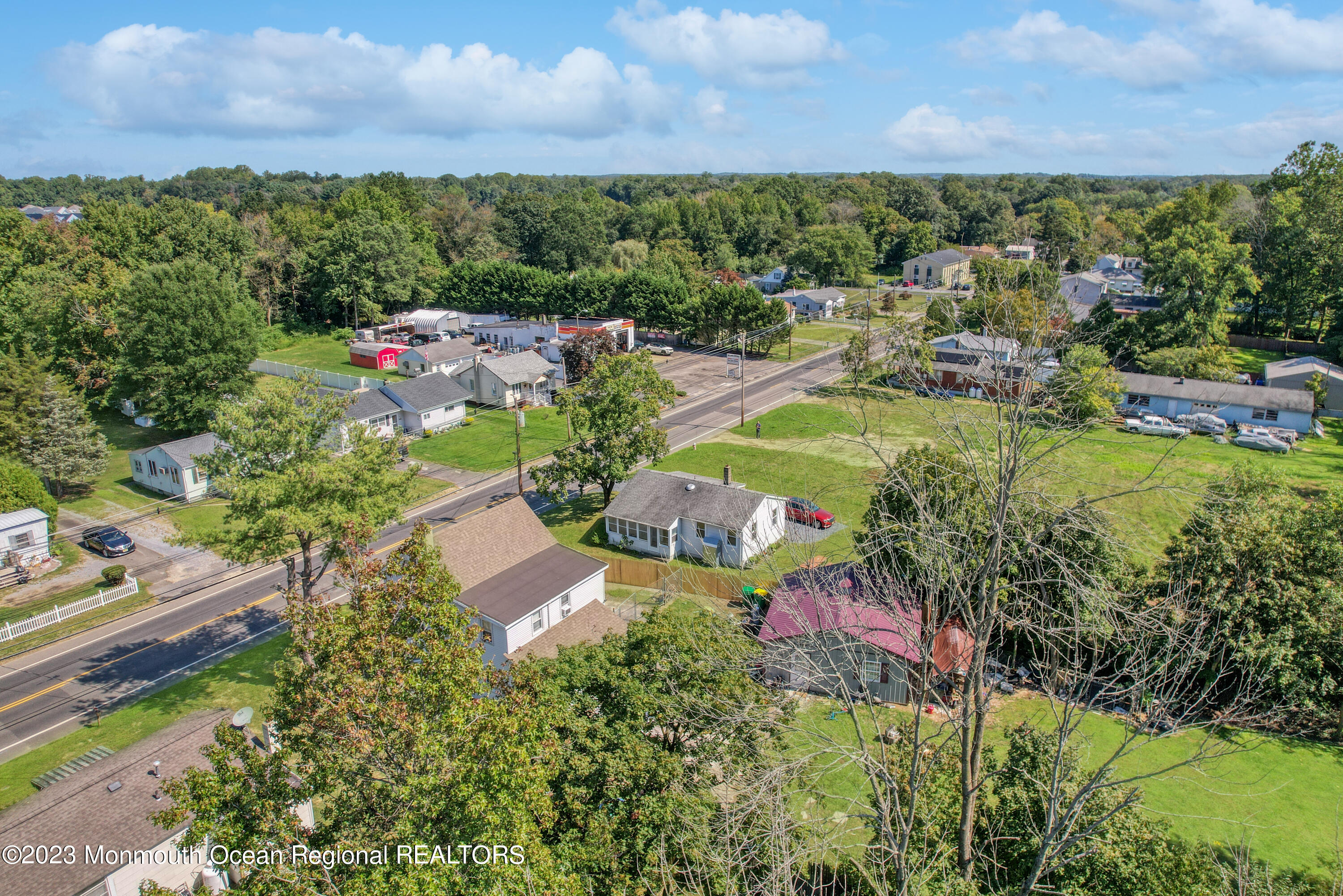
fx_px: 821
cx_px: 672
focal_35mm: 22
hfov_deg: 78.6
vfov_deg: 57.2
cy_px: 448
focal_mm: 8.4
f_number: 2.8
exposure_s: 1/640
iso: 100
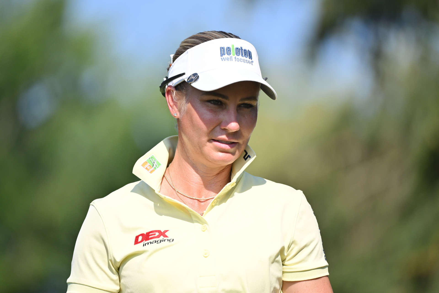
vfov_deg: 2.8
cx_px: 220
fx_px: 5975
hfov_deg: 4.2
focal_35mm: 490
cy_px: 146
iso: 560
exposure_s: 1/2000
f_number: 5.6
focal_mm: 490
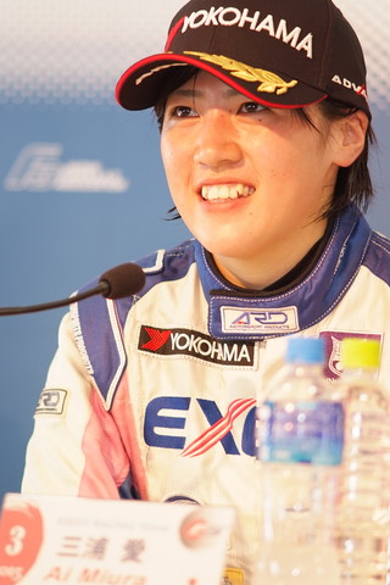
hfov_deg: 5.1
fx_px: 4387
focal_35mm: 270
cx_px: 195
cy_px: 292
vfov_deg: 7.6
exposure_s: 1/125
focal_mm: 180
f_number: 2.8
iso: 800
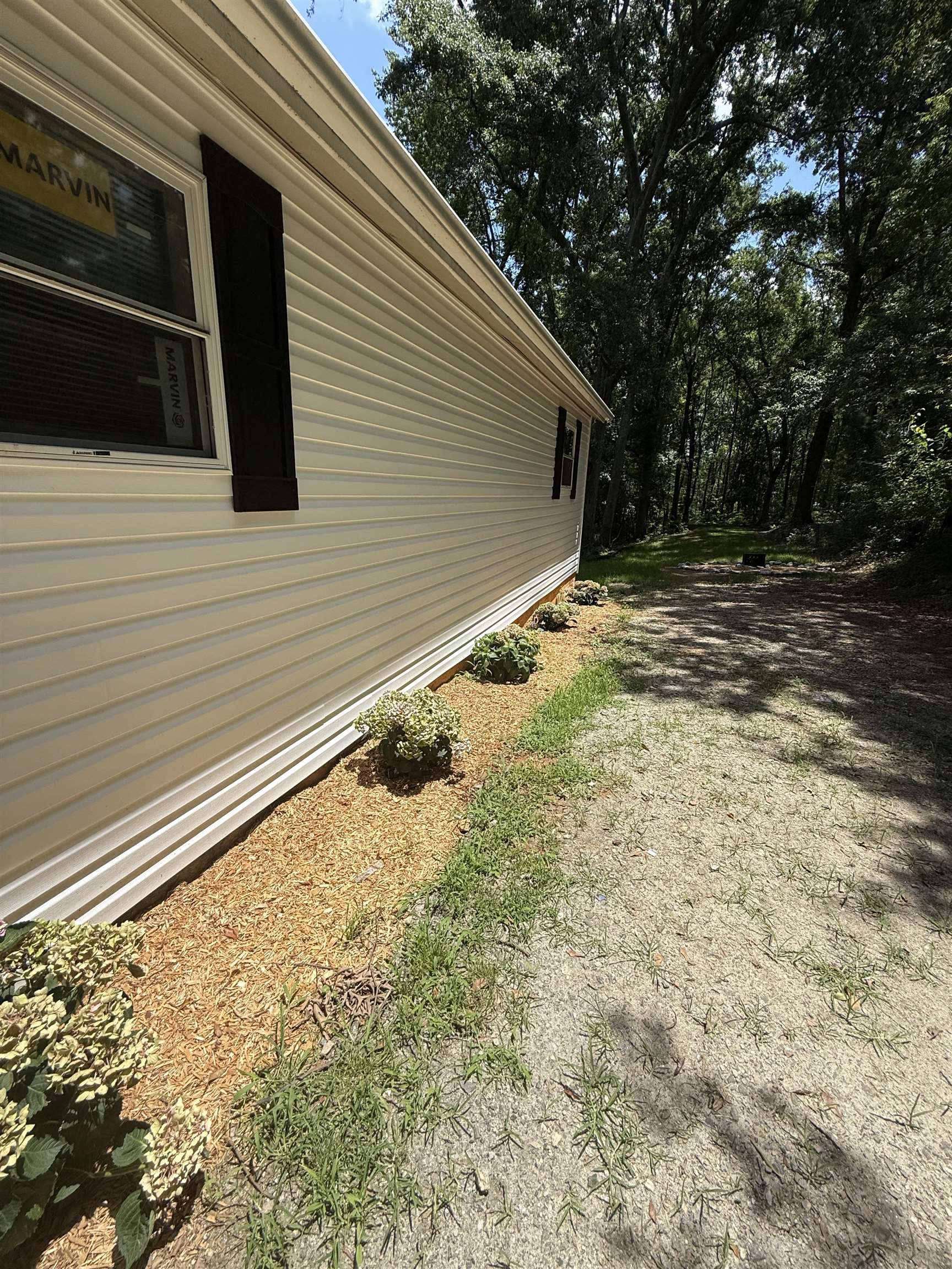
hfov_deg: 85.7
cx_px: 476
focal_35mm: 14
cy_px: 634
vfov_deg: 102.1
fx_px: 513
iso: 50
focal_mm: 2.22
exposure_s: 1/1497
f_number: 2.2
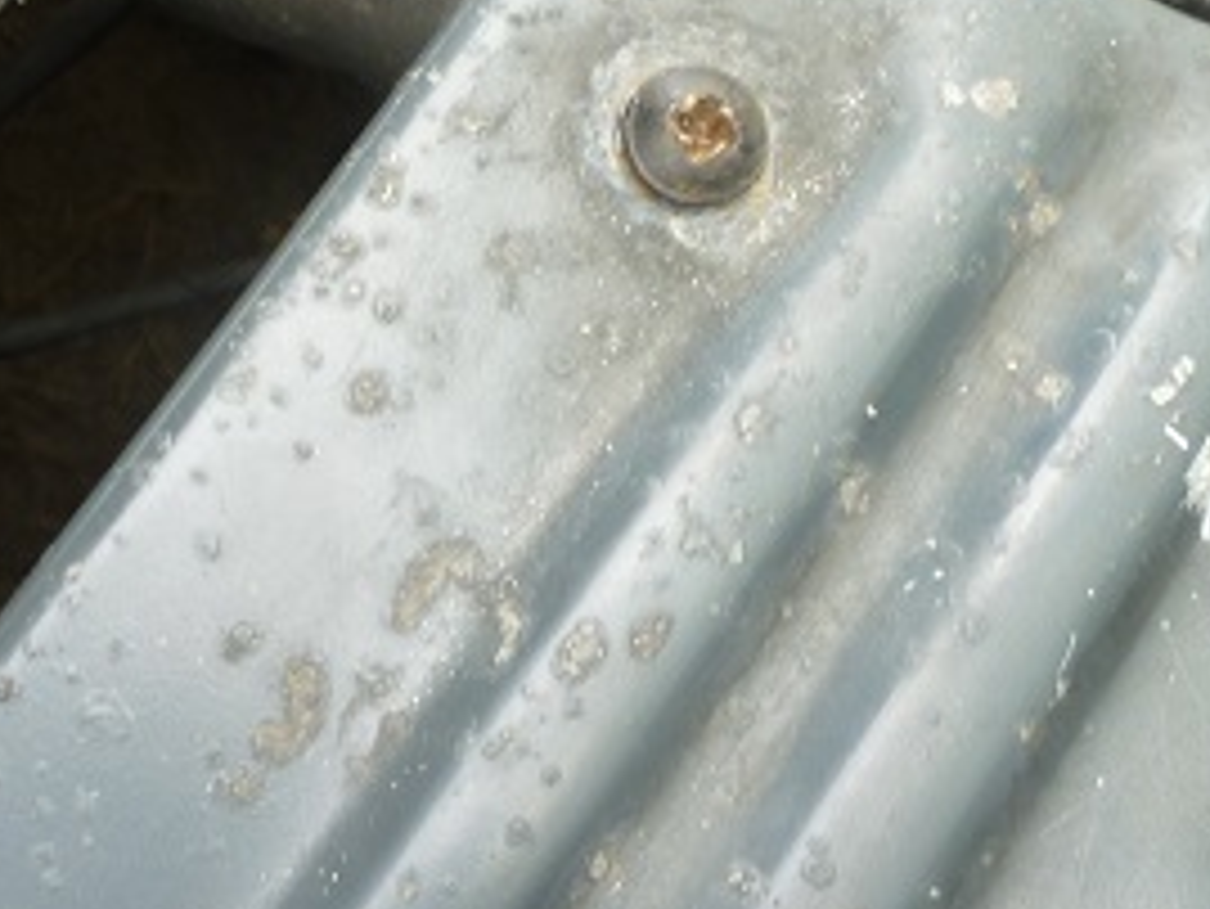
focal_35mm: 69
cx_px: 360
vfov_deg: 20.8
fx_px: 2413
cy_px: 76
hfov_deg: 27.9
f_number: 3.3
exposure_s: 1/60
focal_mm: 5.2
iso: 80
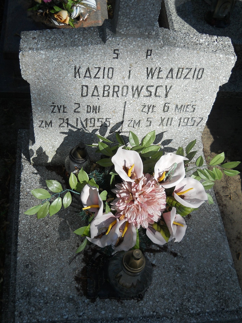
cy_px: 162
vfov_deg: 45.8
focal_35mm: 41
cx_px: 121
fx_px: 382
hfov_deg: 35.1
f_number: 5.5
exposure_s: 1/400
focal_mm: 6.72
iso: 80
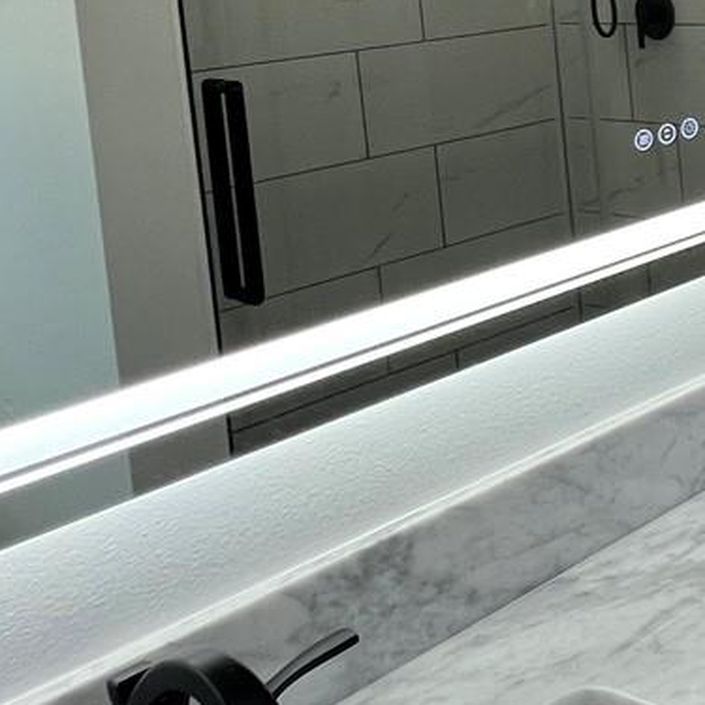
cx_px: 1216
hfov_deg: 22.8
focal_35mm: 49
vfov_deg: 31.7
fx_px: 1129
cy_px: -23
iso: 80
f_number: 1.8
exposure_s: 1/120
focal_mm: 1.57
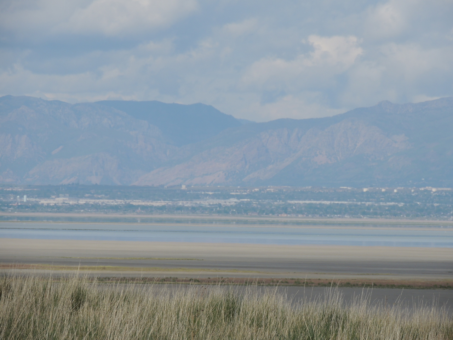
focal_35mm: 350
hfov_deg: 5.7
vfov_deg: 4.2
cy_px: 170
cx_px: 226
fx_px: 4580
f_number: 4.8
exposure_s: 1/1000
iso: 100
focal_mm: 62.4
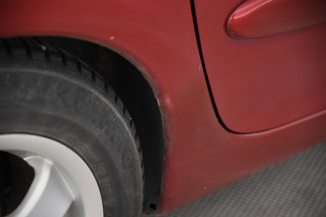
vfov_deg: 15.9
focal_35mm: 86
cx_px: 163
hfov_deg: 23.6
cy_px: 108
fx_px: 779
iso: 4000
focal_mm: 86
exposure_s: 1/80
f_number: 4
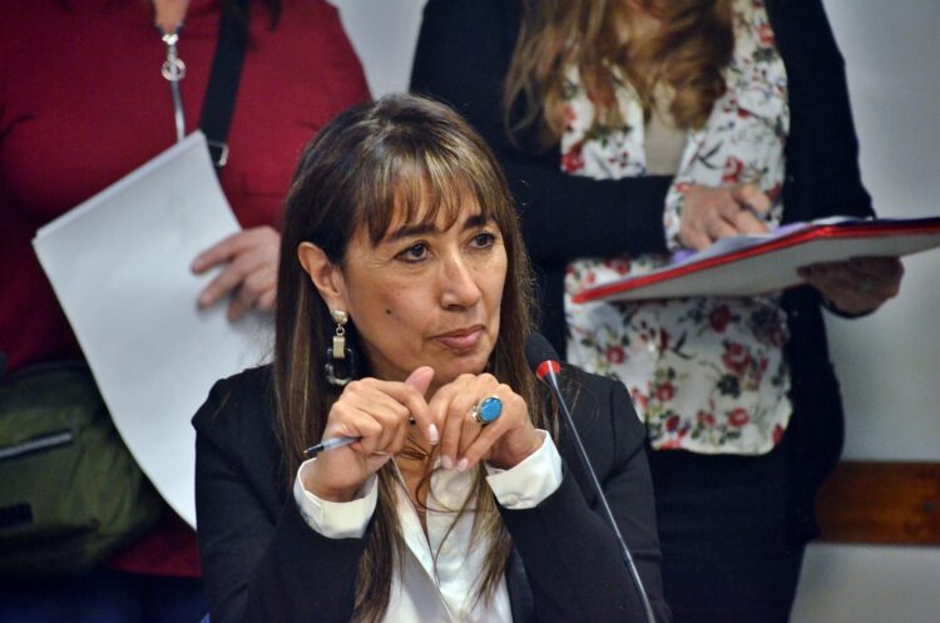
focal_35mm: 360
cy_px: 312
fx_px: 9382
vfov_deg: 3.8
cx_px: 470
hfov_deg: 5.7
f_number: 6.3
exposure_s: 1/80
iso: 2500
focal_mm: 240
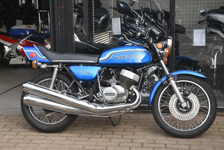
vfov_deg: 19.5
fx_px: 436
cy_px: 75
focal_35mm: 70
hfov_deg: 28.8
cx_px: 112
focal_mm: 70
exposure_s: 1/500
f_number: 11
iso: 2000
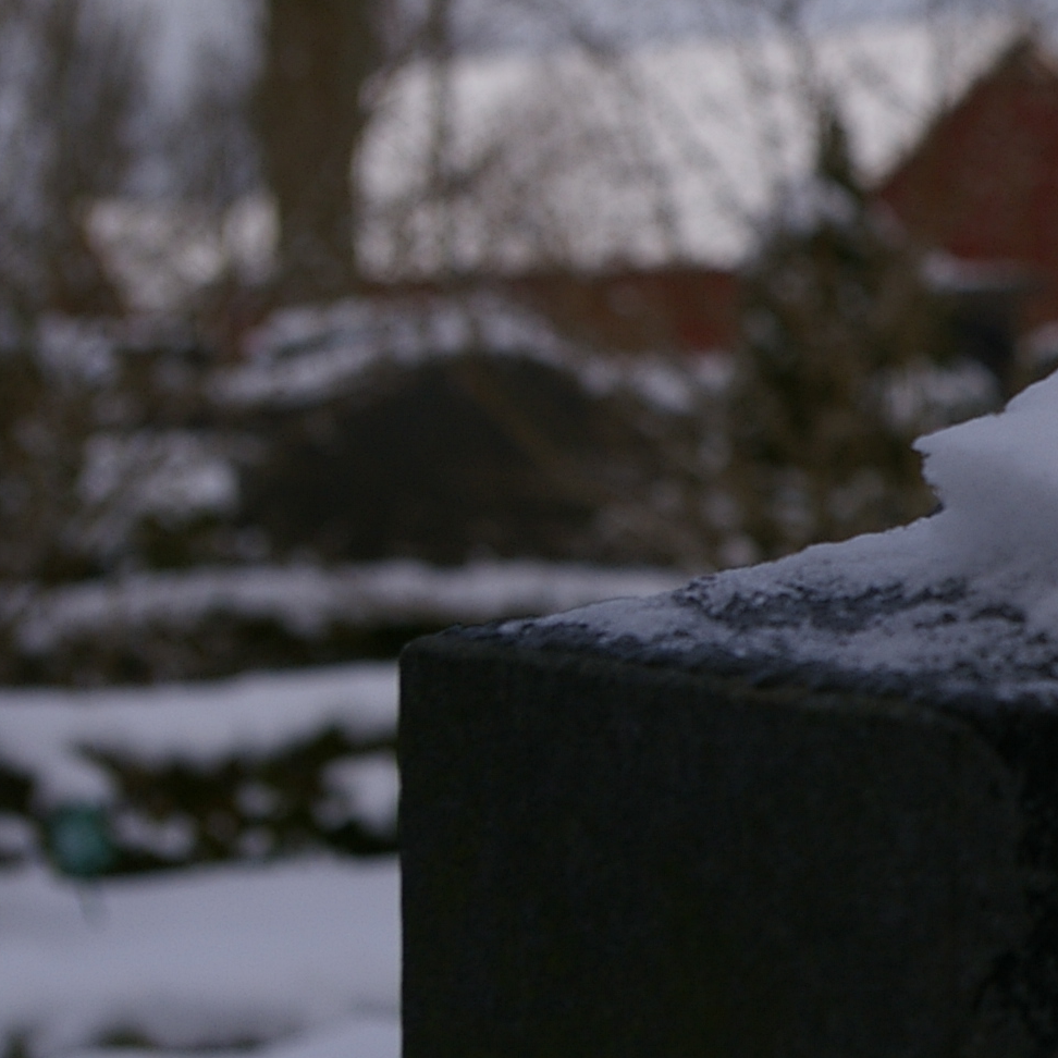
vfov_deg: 9.9
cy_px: 555
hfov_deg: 9.6
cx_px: 1606
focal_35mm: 177
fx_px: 6131
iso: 200
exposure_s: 1/250
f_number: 8
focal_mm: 45
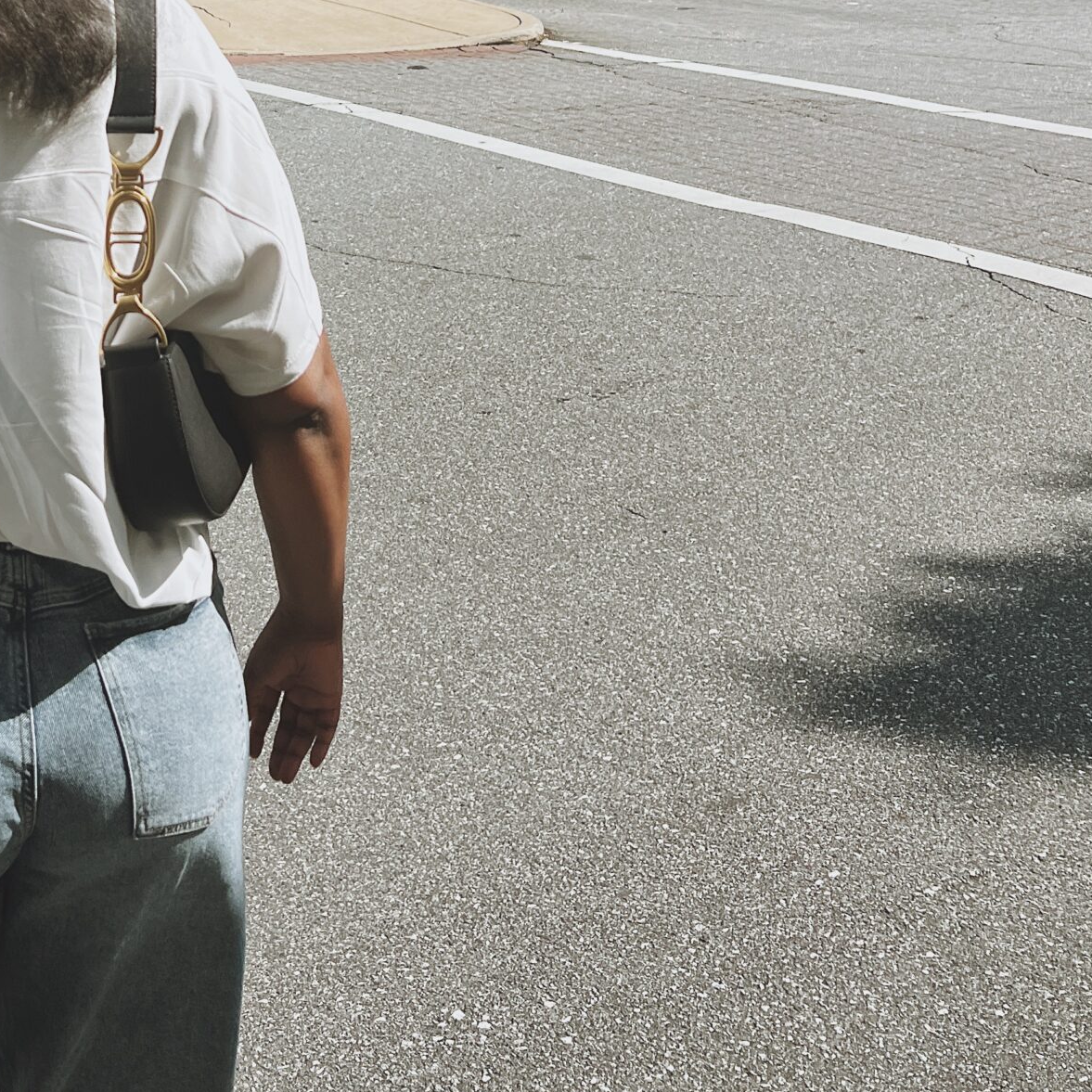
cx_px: 242
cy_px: 13
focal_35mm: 50
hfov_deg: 33.2
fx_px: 1785
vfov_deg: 31.6
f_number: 1.5
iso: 50
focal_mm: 5.7
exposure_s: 1/2457
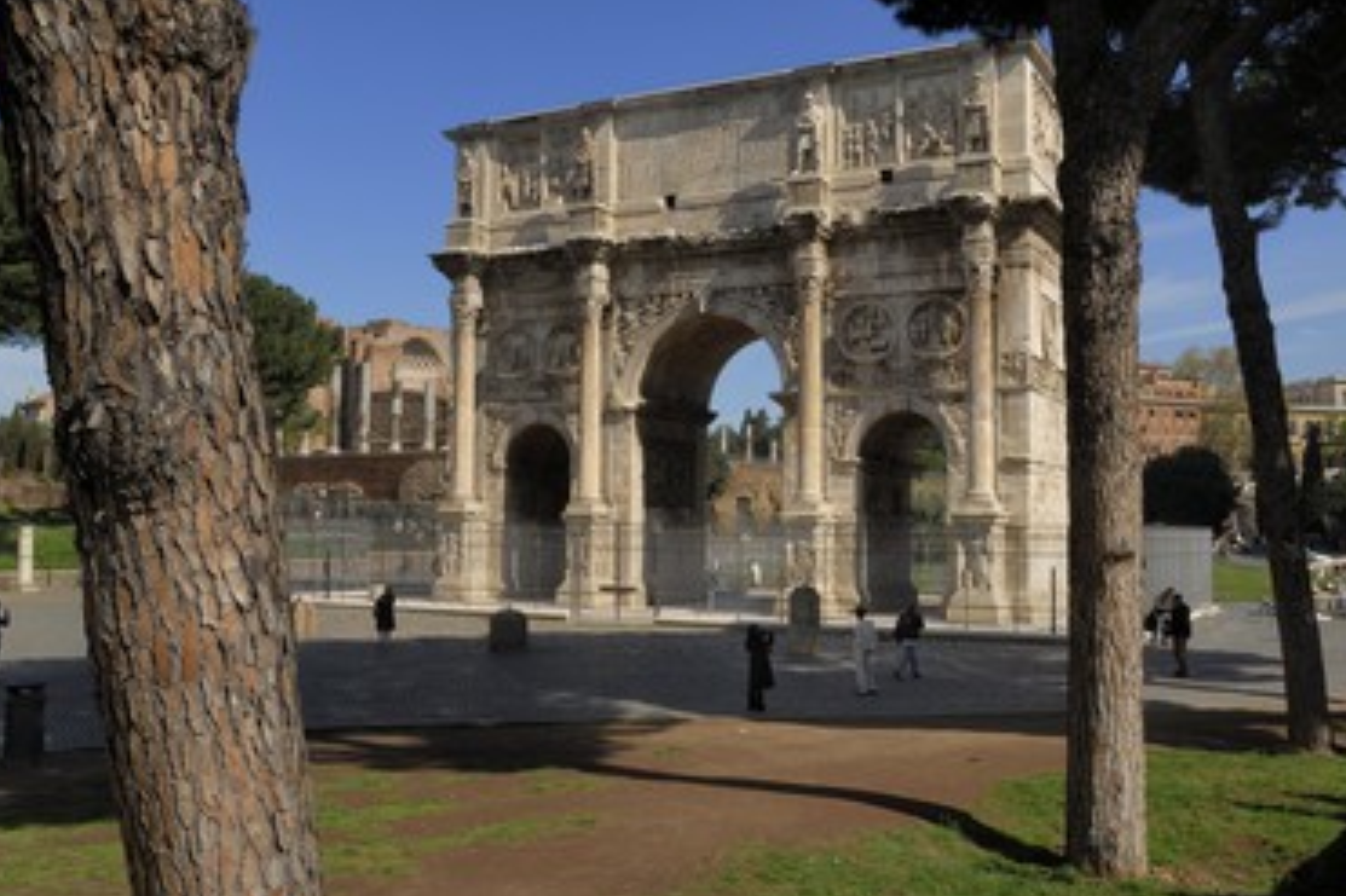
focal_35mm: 34
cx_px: 662
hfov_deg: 55.8
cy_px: 464
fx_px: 1271
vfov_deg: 38.8
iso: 100
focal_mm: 20
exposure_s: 1/60
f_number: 18
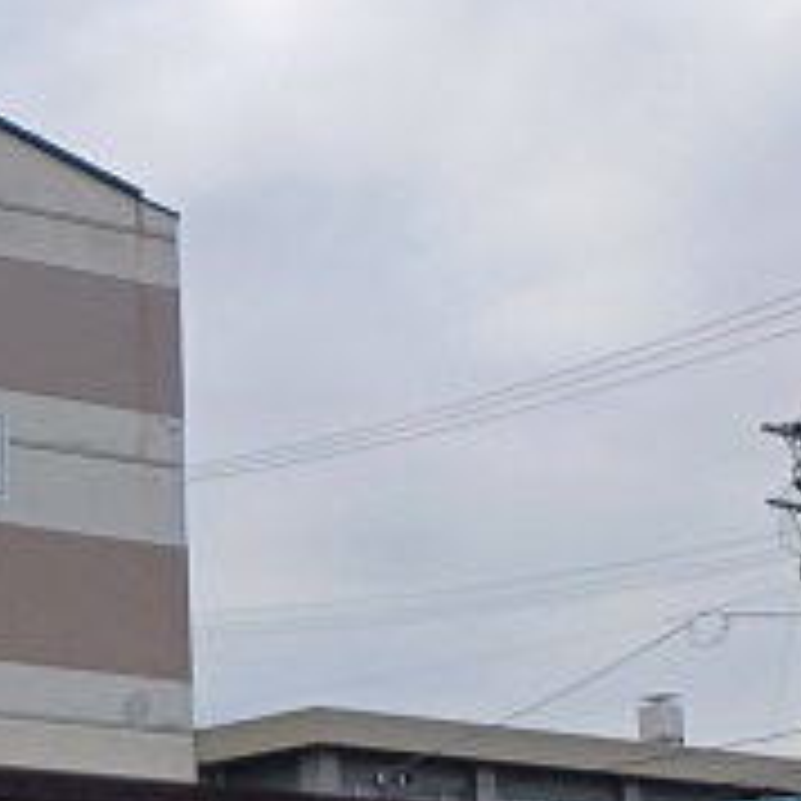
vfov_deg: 15.5
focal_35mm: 111
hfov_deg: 14.4
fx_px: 2906
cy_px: 729
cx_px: -472
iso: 40
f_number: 1.9
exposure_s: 1/899
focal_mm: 3.58
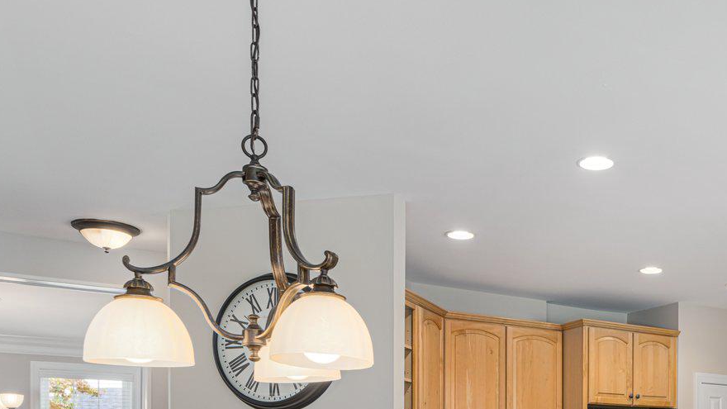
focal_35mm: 39
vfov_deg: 27.0
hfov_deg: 48.9
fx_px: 752
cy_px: 490
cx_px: 573
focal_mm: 16
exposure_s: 1/13
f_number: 7.1
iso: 320
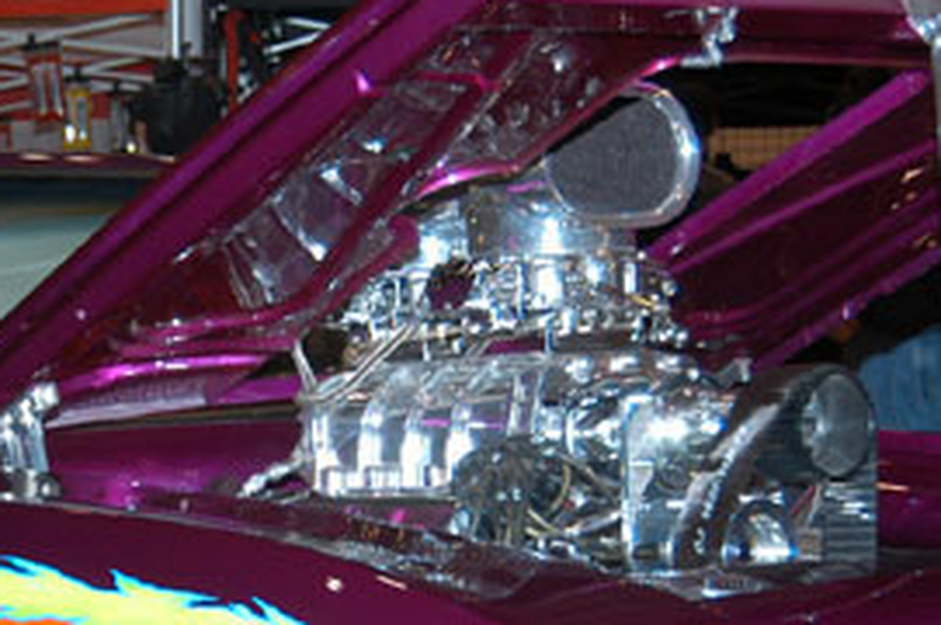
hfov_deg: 16.9
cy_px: 545
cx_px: 155
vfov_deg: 11.3
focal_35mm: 120
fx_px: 3133
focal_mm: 32
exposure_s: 1/60
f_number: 5
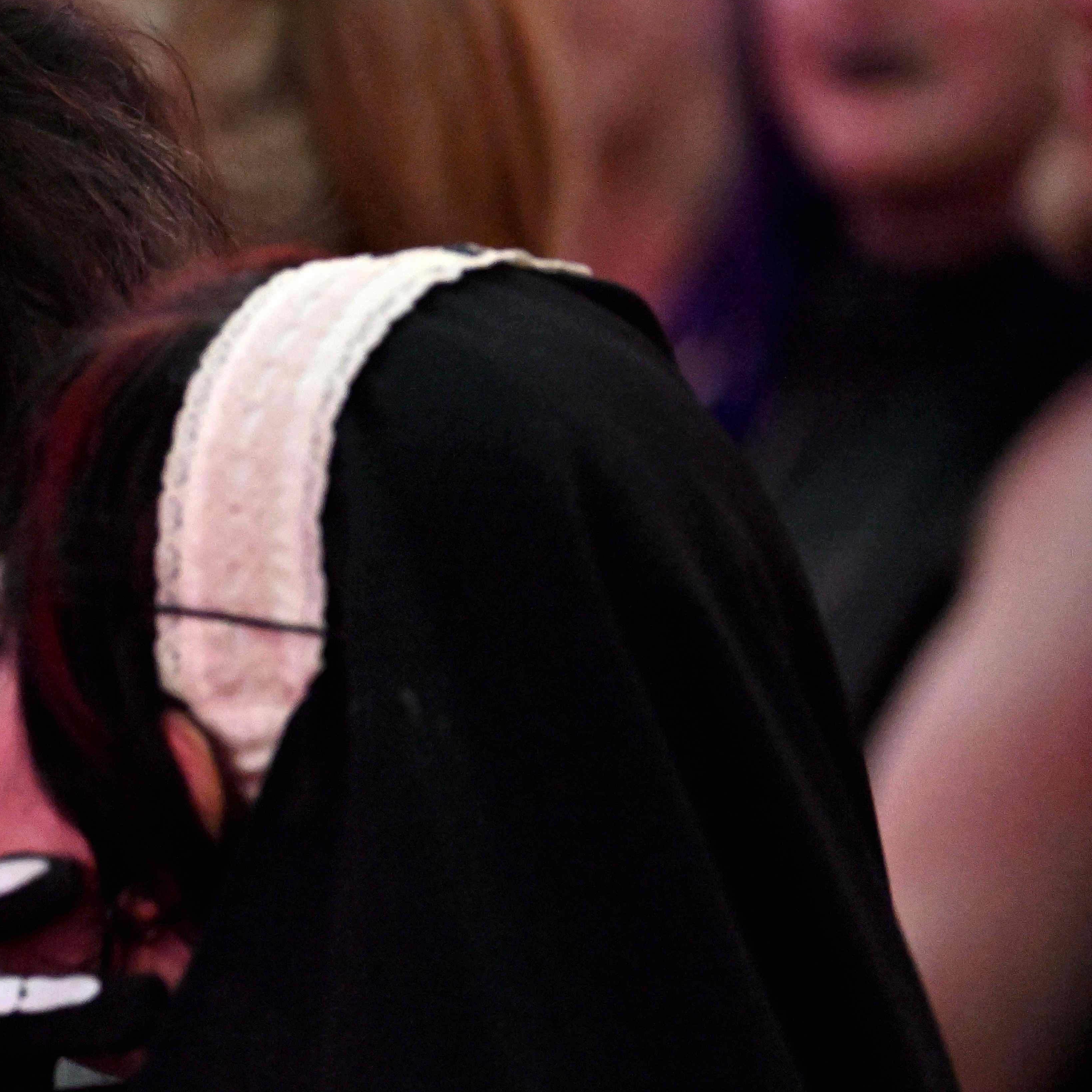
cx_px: -271
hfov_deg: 3.9
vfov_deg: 3.9
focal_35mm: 449
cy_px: 603
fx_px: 16025
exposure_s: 1/125
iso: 10000
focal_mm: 210
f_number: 4
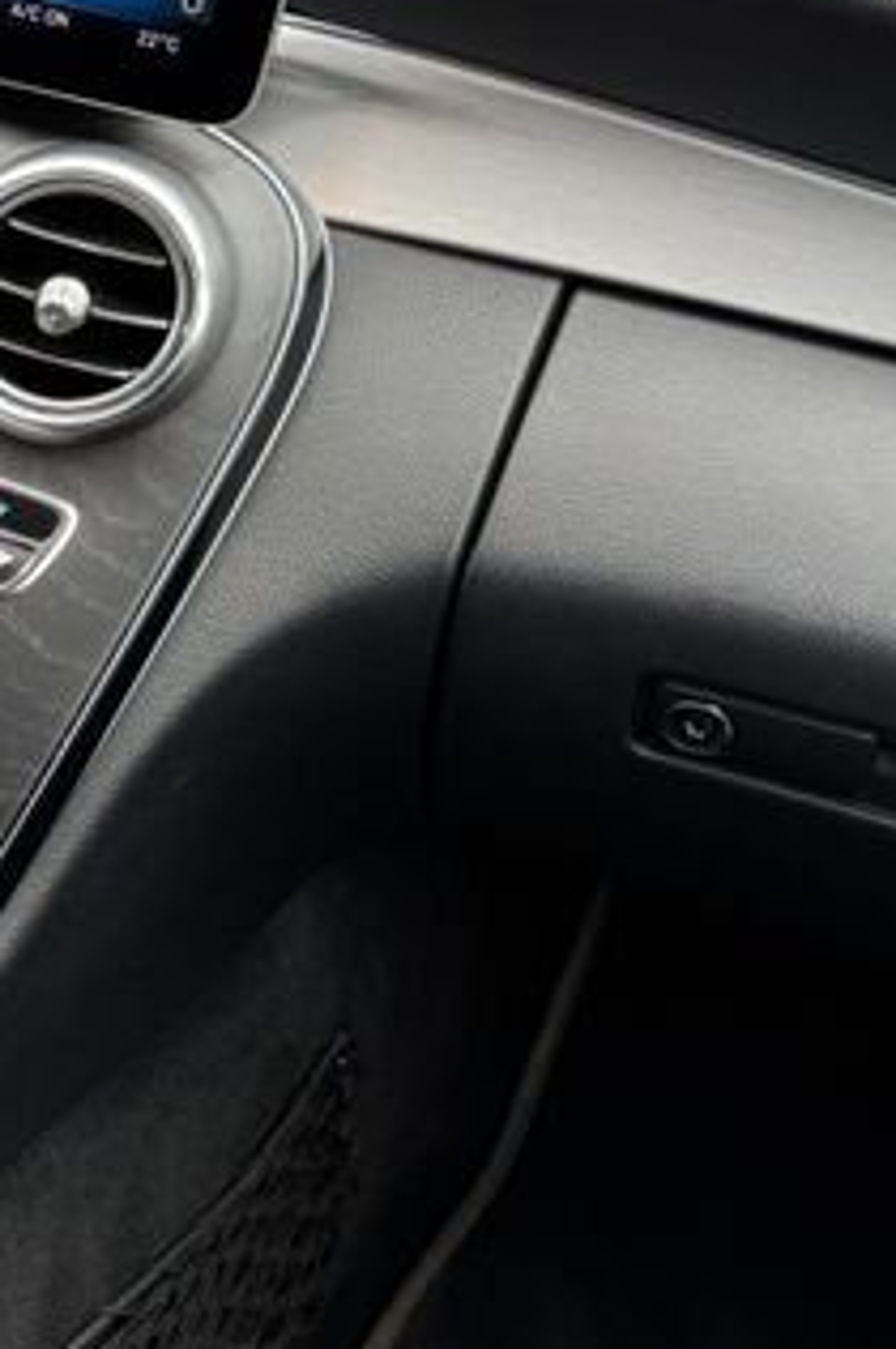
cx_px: -768
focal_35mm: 81
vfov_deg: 25.0
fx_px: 3030
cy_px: 551
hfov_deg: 14.6
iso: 125
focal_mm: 6.76
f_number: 1.78
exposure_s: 1/121
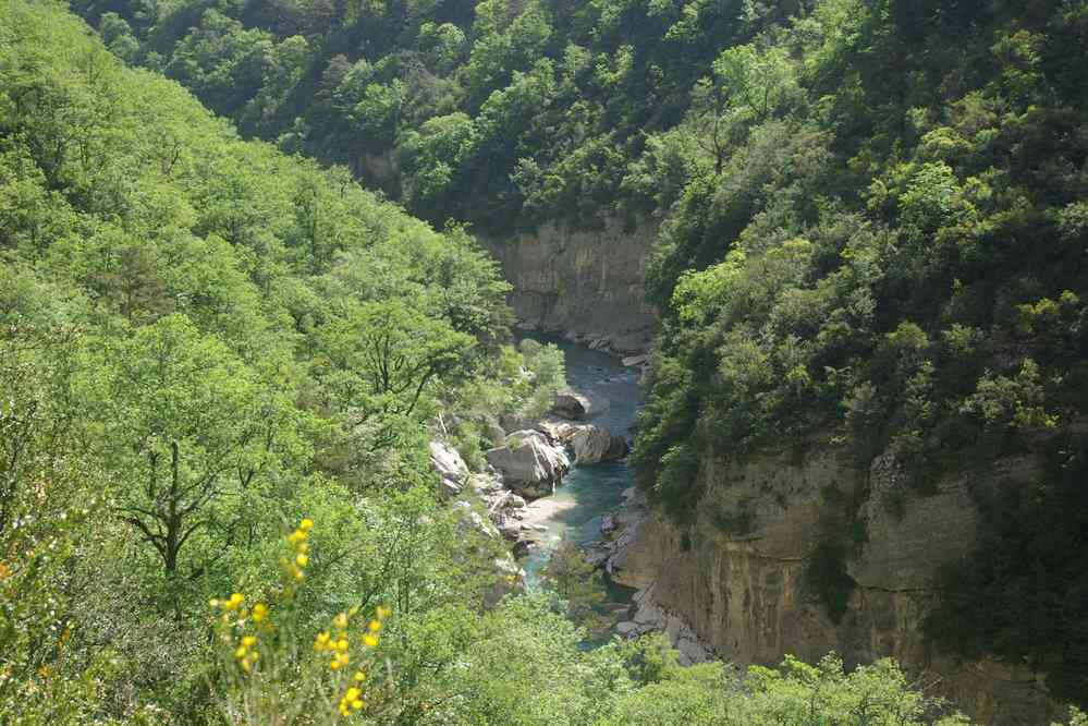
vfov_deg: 23.8
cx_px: 544
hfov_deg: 35.1
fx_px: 1723
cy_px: 363
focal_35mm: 57
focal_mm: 38
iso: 100
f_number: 6.7
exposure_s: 1/90
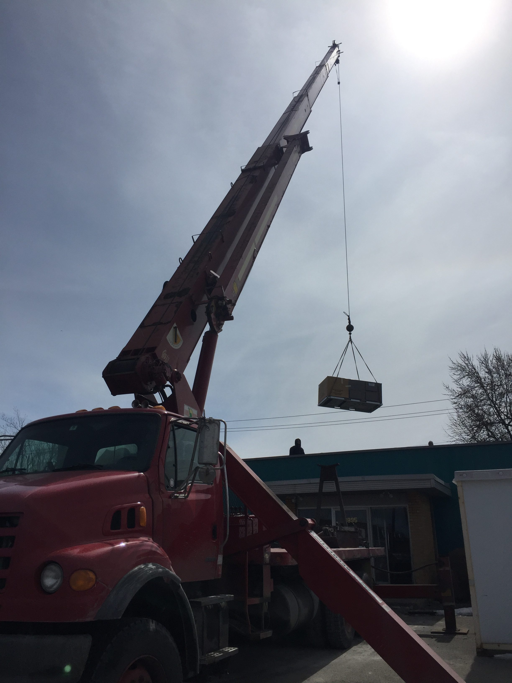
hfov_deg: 48.2
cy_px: 342
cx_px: 256
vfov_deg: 61.7
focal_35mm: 29
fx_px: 572
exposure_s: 1/9901
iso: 32
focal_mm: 4.15
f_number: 2.2
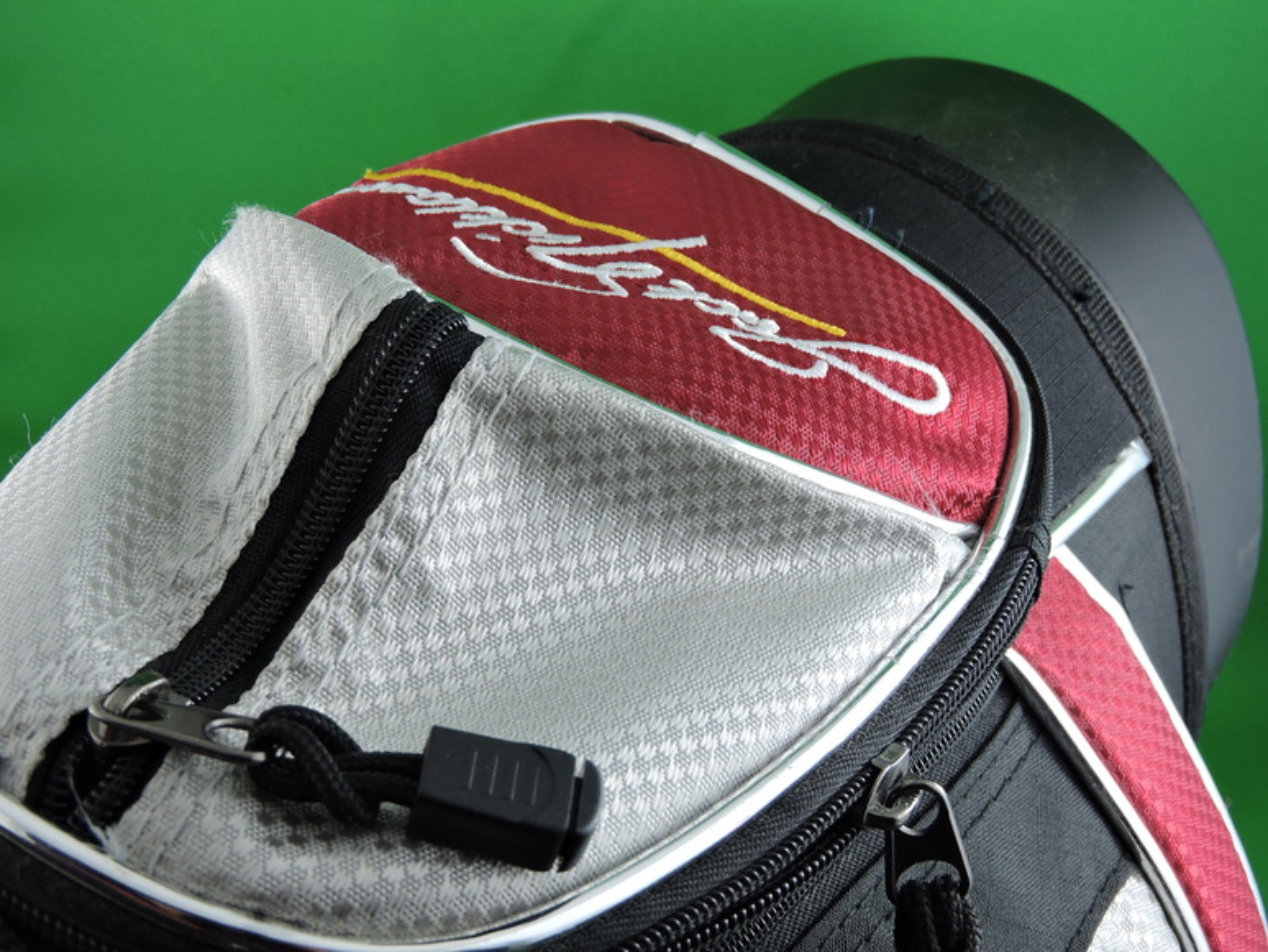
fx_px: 2198
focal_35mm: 60
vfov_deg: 24.4
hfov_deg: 32.2
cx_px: 634
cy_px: 476
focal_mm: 10.7
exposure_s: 1/30
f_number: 4.2
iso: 125
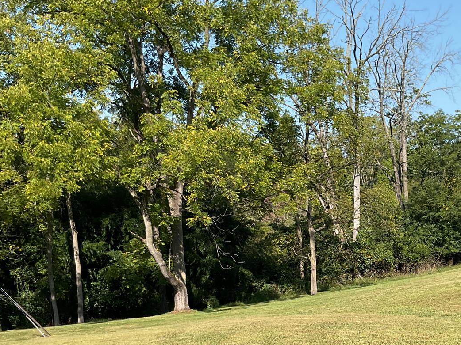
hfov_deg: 32.8
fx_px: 759
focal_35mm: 57
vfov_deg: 24.8
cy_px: 317
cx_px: 370
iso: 16
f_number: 1.8
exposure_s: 1/1195
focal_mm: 3
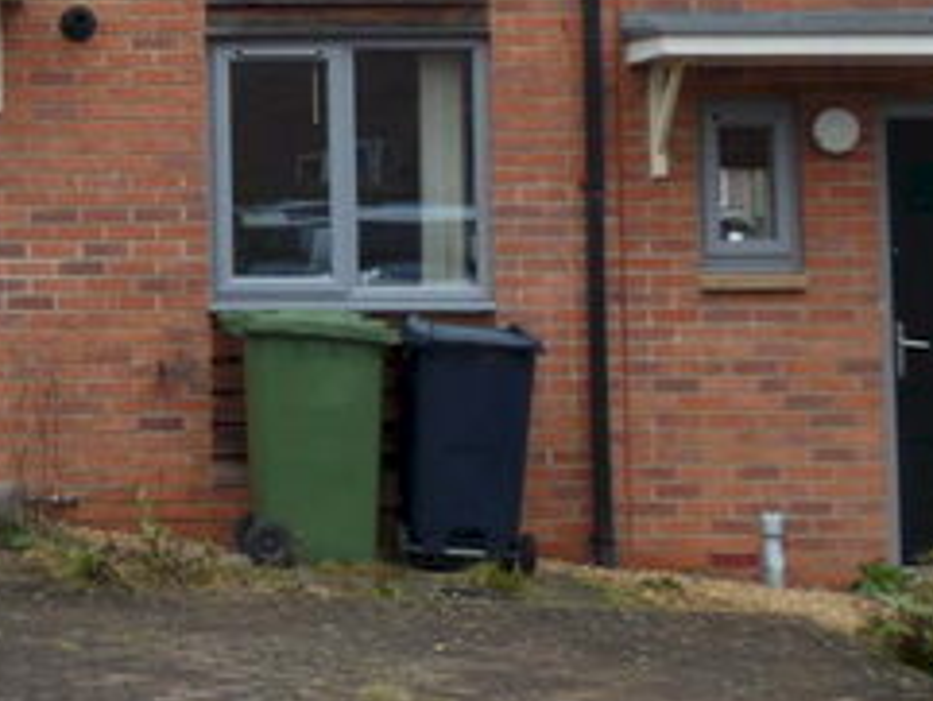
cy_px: 56
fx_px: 2427
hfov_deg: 20.8
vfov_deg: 16.2
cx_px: -70
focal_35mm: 90
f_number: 3.3
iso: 160
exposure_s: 1/80
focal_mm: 5.5
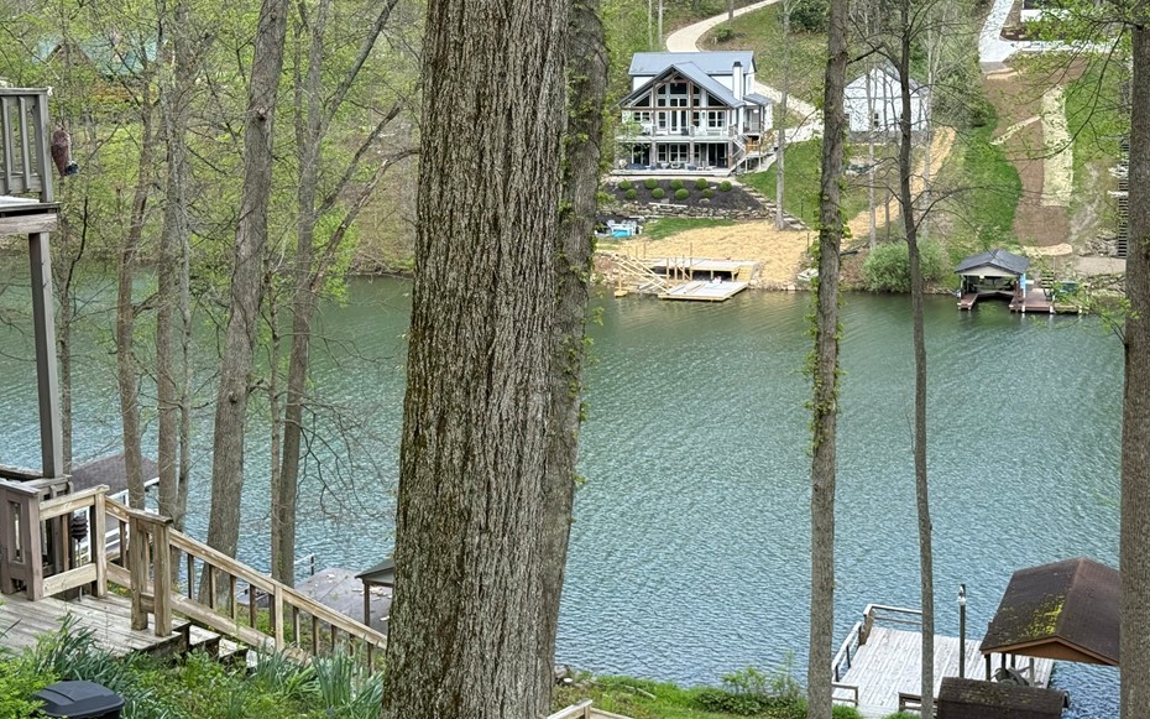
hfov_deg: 36.3
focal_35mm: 56
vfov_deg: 23.1
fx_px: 1755
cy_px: 286
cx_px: 523
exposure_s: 1/1222
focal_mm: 6.76
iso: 100
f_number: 1.78
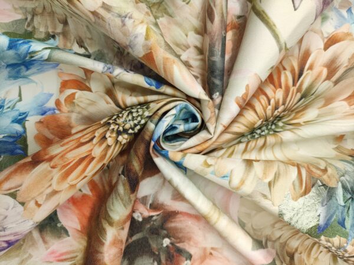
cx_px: 177
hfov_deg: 69.4
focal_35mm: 25
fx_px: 256
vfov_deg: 54.9
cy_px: 132
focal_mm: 5.43
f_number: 1.89
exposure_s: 1/50
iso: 200
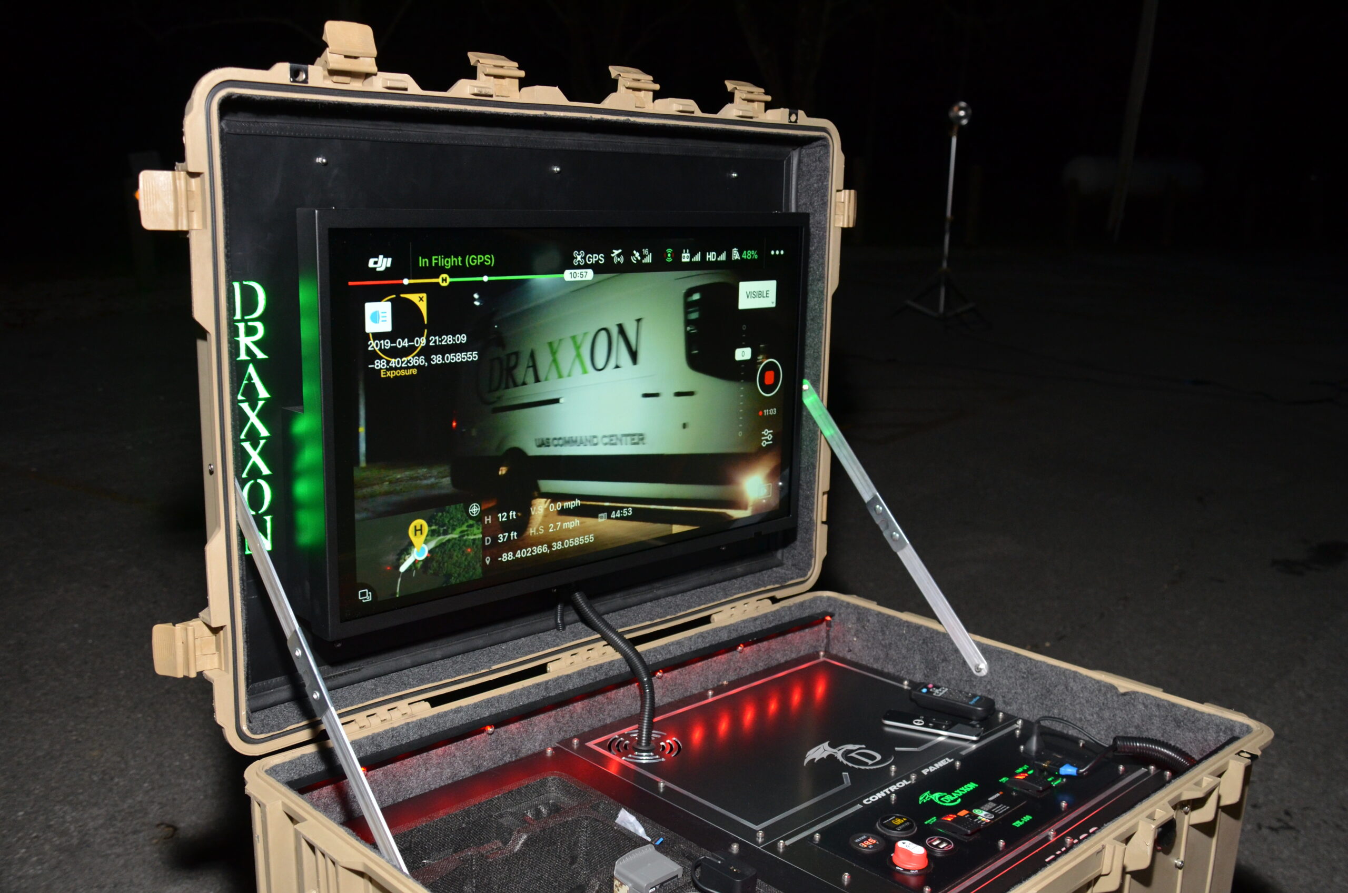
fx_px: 1233
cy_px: 446
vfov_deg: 39.8
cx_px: 674
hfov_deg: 57.3
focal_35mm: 33
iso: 800
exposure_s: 1/60
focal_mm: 22
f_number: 4
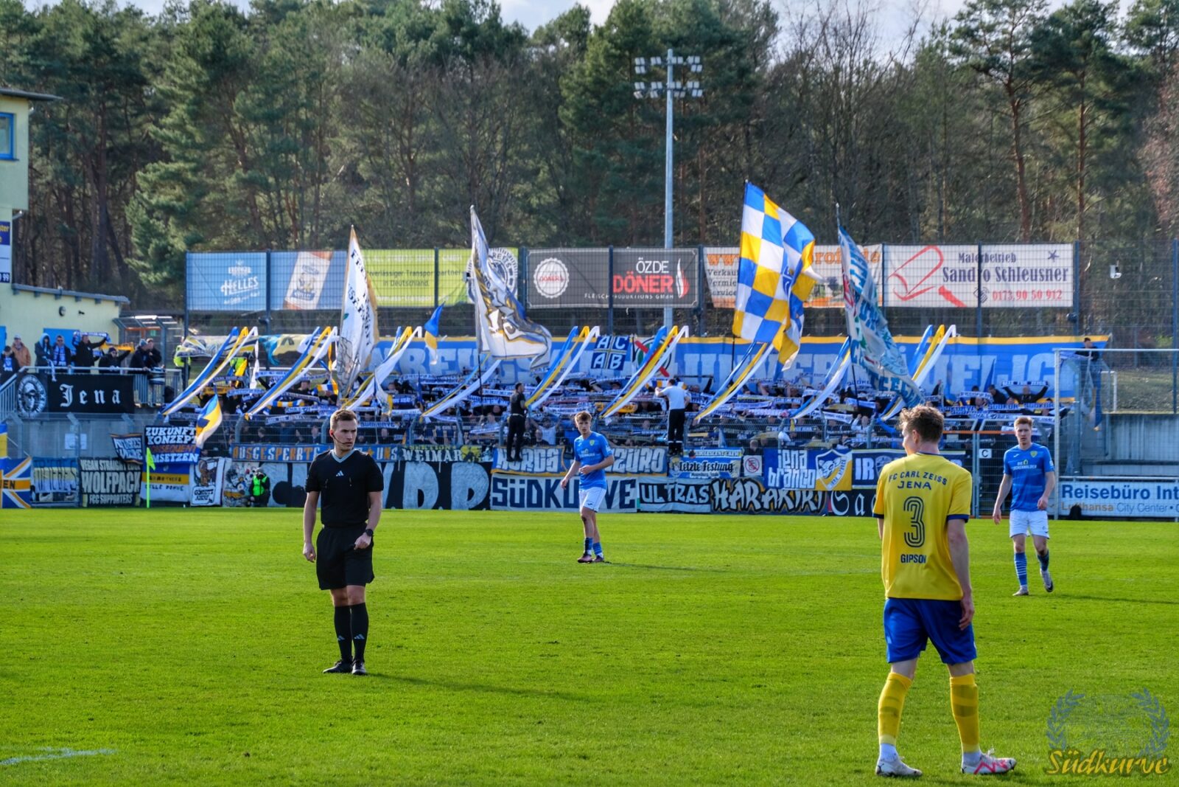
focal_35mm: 151
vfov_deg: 9.1
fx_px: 4945
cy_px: 394
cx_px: 590
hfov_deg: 13.6
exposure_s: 1/220
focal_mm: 100.6
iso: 400
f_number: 8
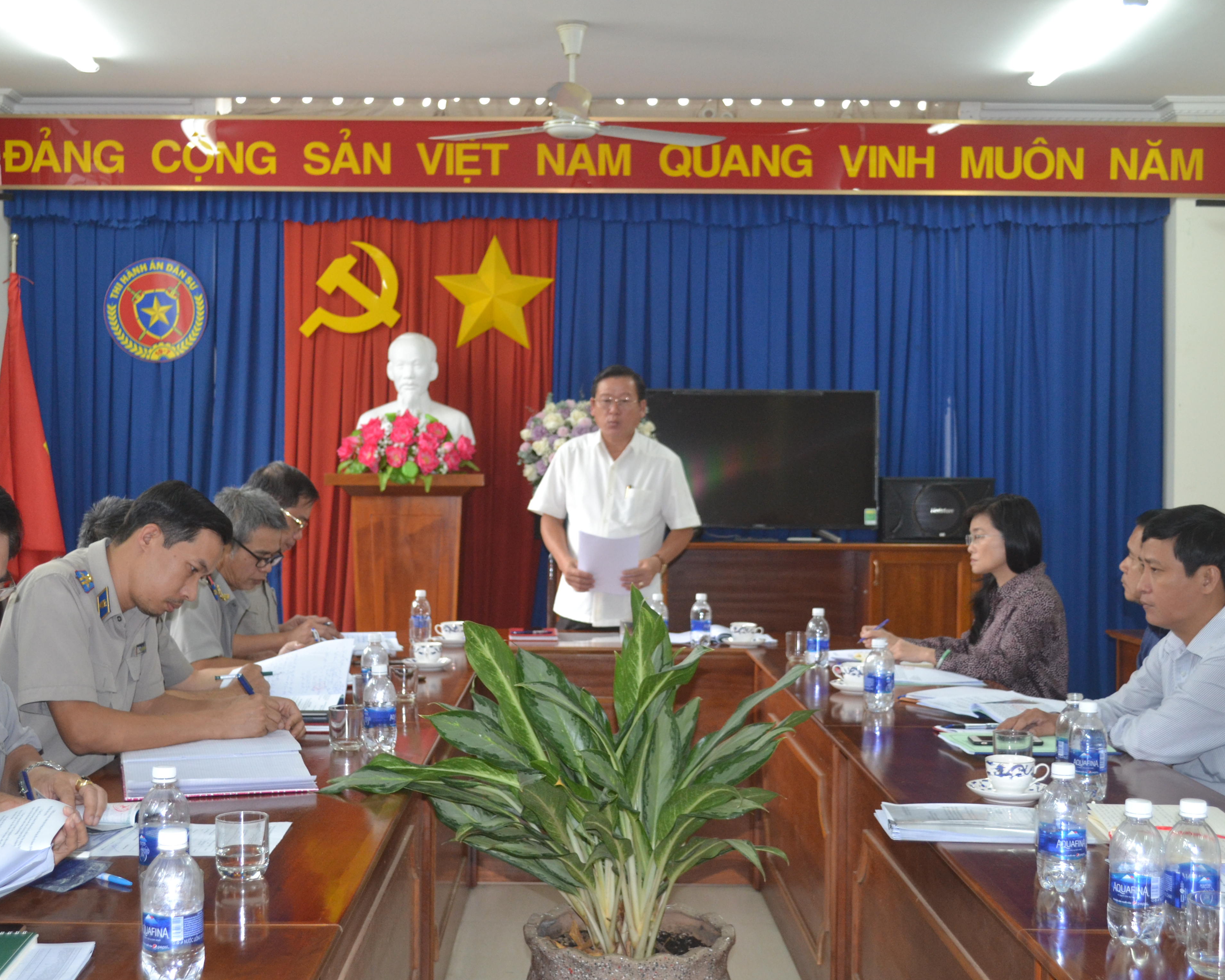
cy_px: 490
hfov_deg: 42.0
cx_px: 589
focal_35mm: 44
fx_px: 1595
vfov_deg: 34.1
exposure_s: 1/60
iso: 1000
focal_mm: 26
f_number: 4.2
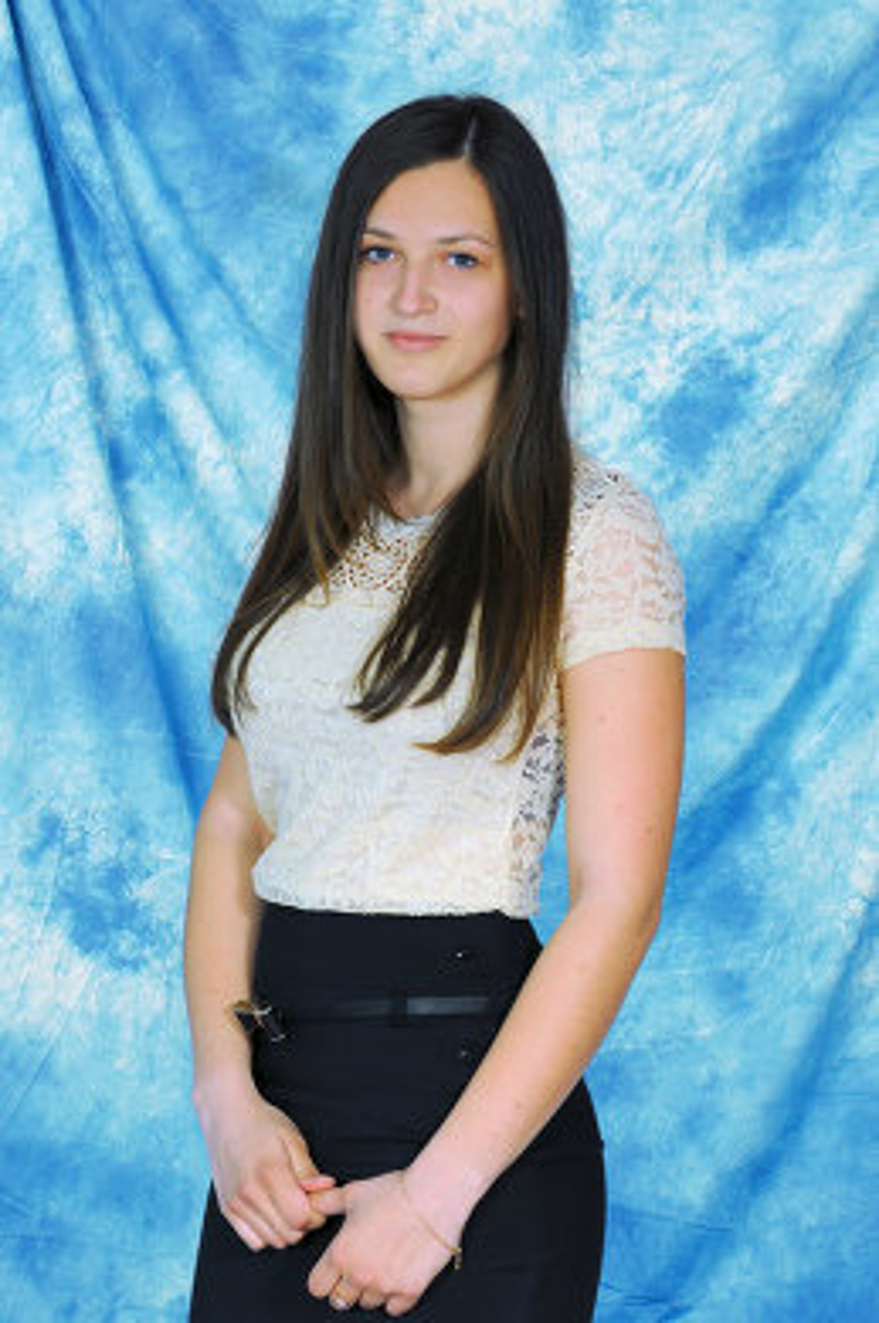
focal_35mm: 128
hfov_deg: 10.7
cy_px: 662
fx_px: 4682
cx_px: 440
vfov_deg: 16.1
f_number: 7.1
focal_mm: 85
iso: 250
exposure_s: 1/250
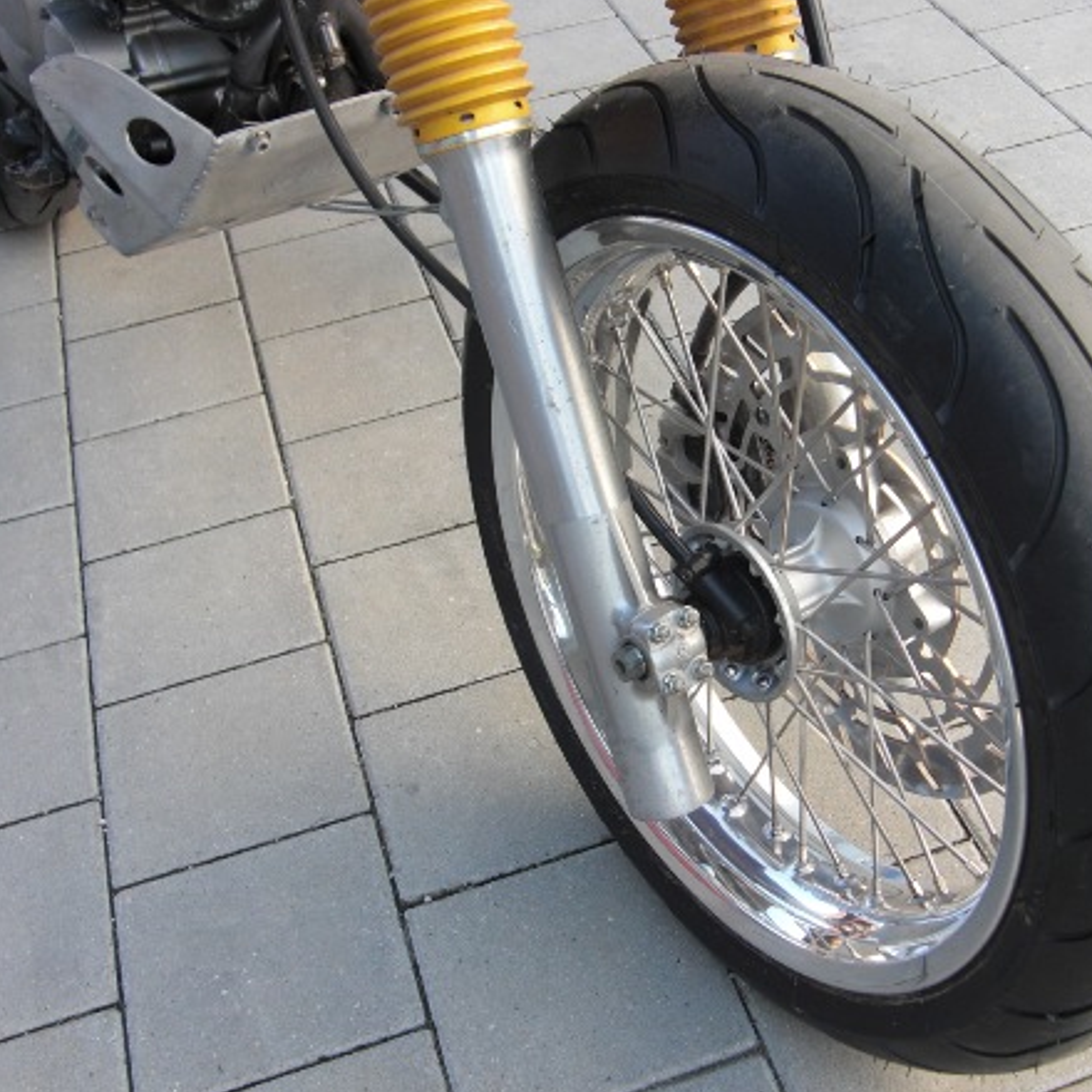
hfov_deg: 35.9
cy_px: 553
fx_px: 1677
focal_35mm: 47
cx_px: 678
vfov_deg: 36.1
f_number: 3
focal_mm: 6.9
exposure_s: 1/125
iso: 50
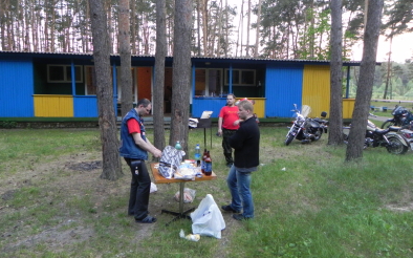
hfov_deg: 66.5
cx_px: 208
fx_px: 315
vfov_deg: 44.4
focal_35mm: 28
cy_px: 115
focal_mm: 4.6
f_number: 2.8
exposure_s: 1/70.1
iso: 400
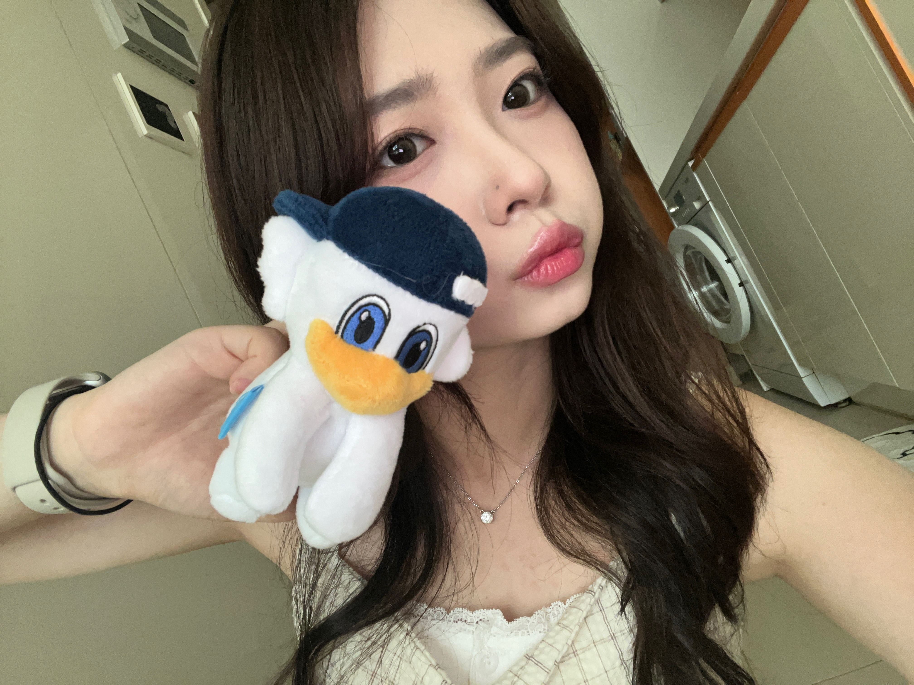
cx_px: 457
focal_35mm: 23
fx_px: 607
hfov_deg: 73.9
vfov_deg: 58.9
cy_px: 342
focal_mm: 2.71
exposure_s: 1/60
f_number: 2.2
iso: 200
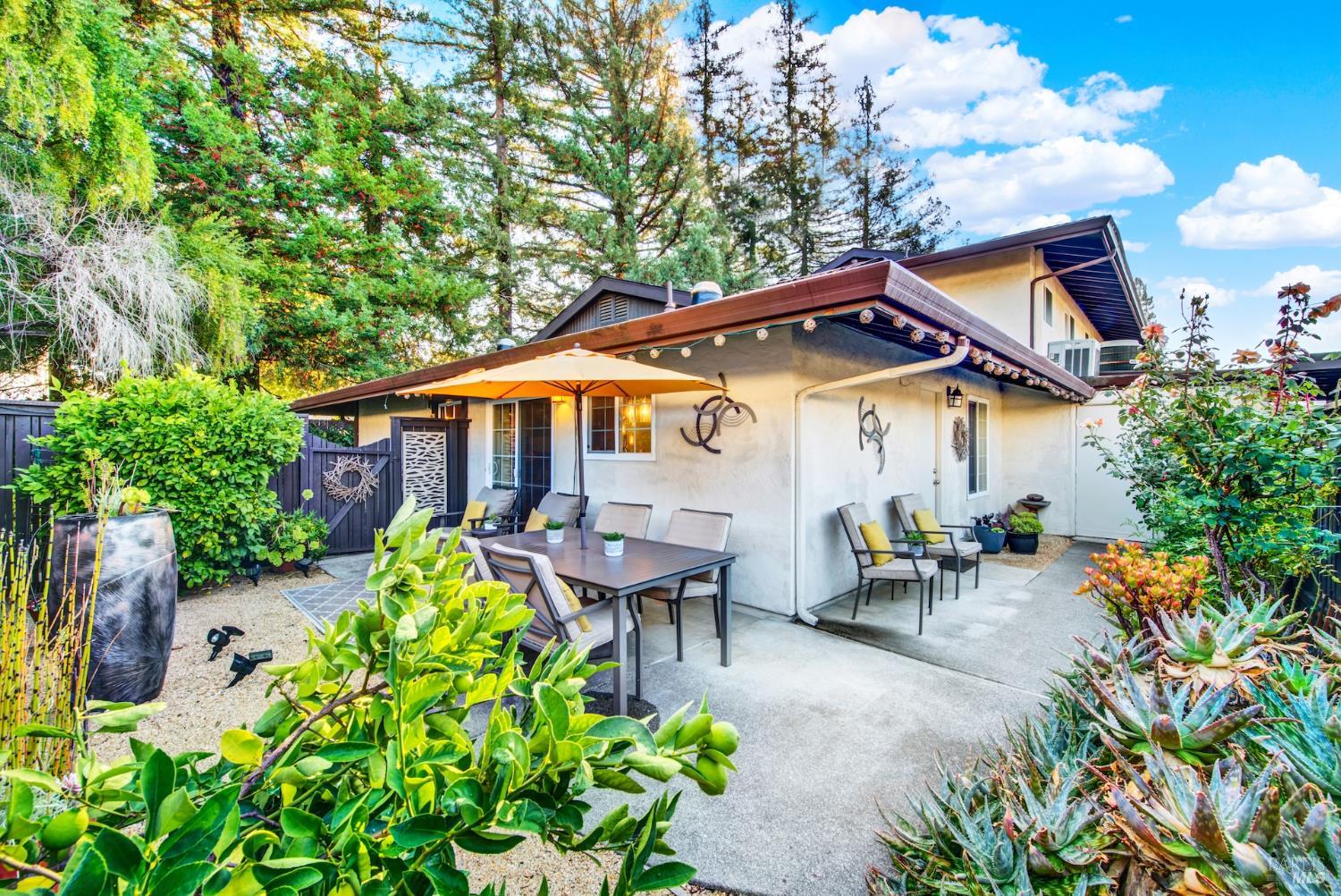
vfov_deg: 81.3
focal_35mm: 14
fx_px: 522
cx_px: 670
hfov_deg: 104.2
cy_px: 448
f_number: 14
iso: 100
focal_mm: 14
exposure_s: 1/8
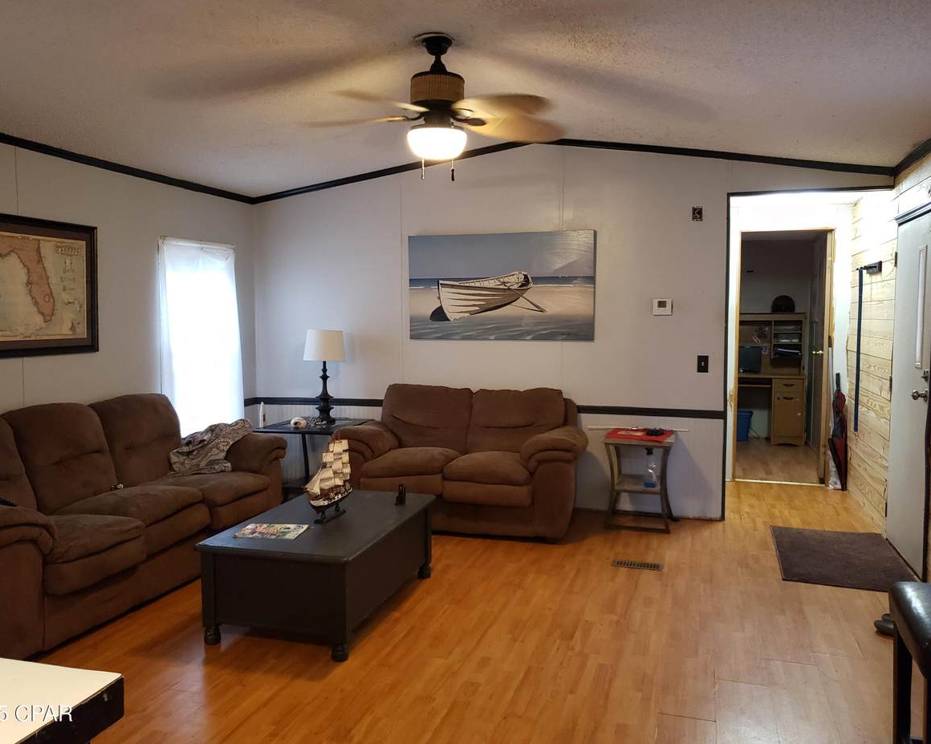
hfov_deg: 62.2
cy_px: 364
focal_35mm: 28
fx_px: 772
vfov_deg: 51.5
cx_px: 457
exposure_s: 1/60
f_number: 1.5
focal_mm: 4.3
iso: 640
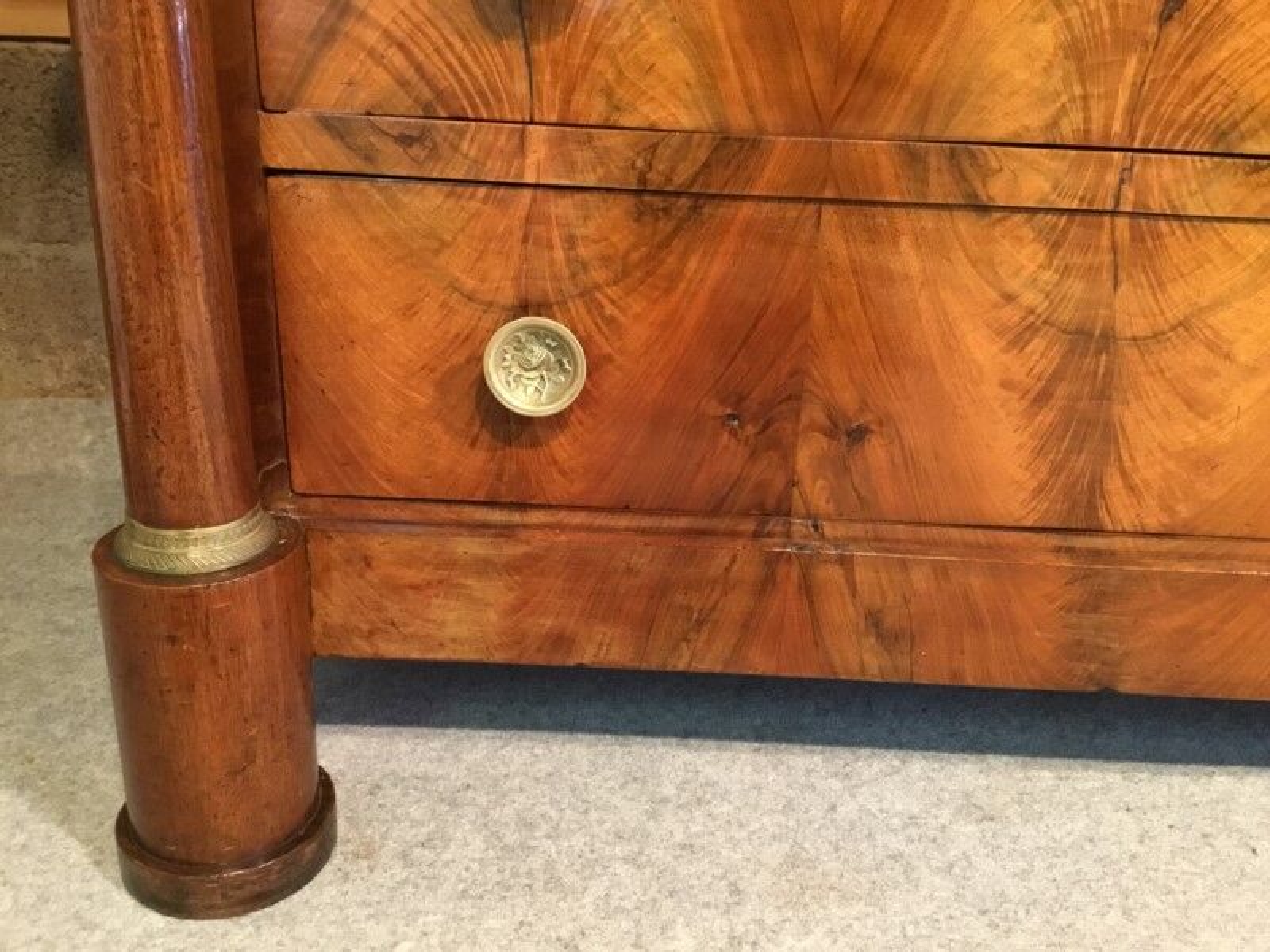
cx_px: 635
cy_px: 476
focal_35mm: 31
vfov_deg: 45.4
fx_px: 1137
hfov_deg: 58.4
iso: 200
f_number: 2.4
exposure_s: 1/17
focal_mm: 3.3
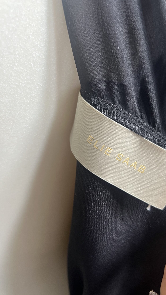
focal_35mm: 29
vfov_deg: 66.1
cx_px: 104
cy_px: 148
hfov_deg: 39.9
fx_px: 227
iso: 100
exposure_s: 1/50
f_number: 1.5
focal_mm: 5.7
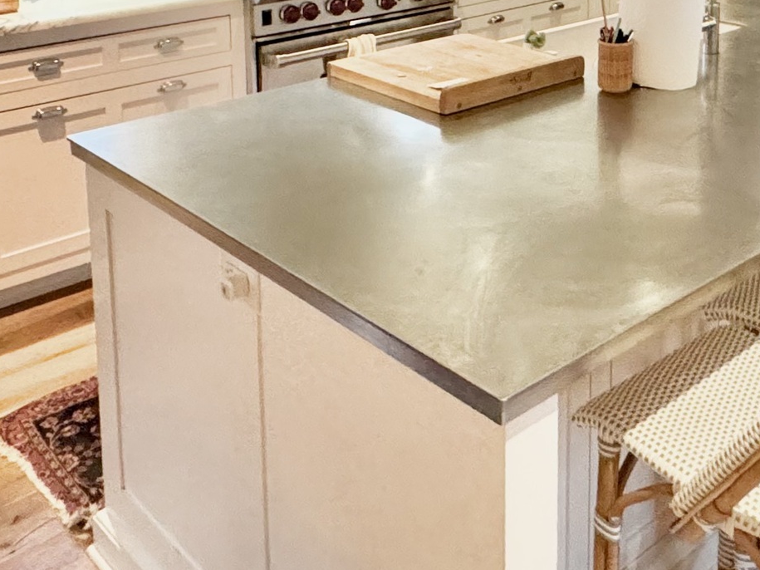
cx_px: 563
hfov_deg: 39.4
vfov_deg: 28.1
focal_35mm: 47
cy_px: -57
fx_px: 1032
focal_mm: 2.22
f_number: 2.2
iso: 1000
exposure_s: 1/60
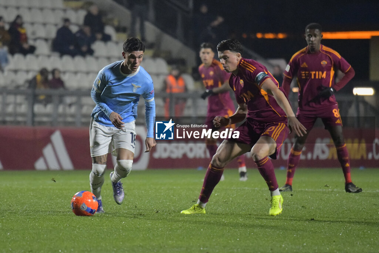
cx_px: 190
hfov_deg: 5.7
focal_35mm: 360
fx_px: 3789
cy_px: 126
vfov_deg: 3.8
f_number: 6.3
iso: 10000
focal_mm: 360
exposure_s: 1/1000
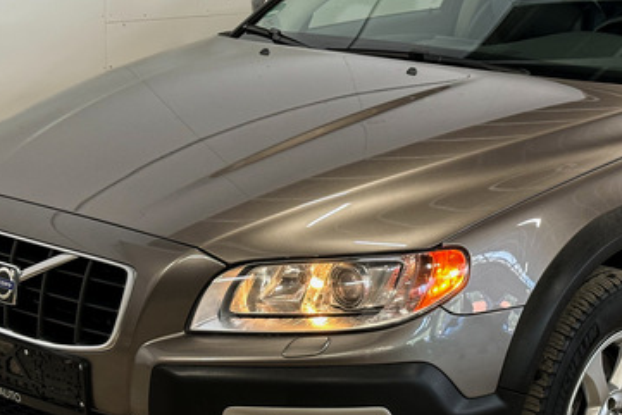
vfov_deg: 16.5
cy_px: 193
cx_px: 367
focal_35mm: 83
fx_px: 1435
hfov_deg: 24.4
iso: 125
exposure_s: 1/50
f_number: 1.78
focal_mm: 6.86
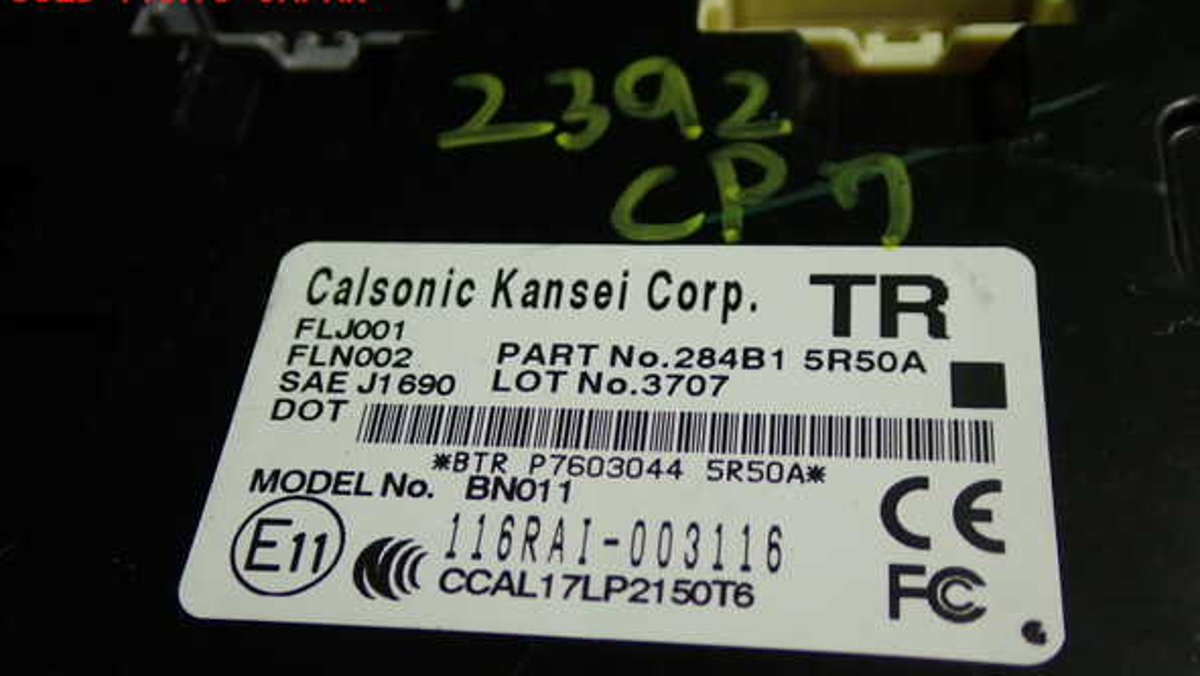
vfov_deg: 28.3
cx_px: 607
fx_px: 1337
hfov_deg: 48.3
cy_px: 420
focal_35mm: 42
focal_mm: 6.83
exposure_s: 1/50
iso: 200
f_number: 2.7
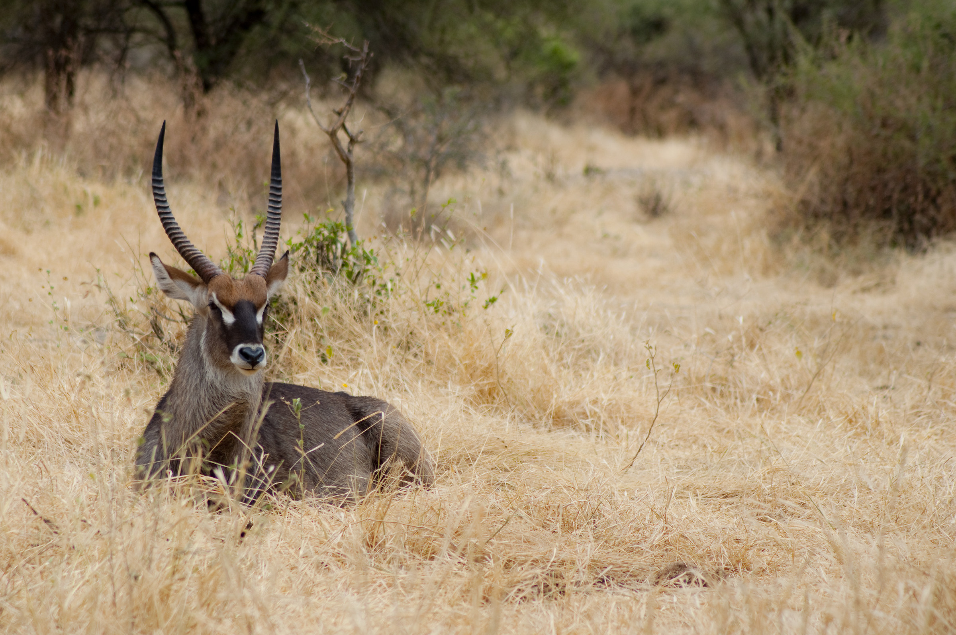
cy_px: 318
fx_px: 6167
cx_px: 478
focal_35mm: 232
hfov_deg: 8.9
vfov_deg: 5.9
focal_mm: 155
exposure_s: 1/640
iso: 200
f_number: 5
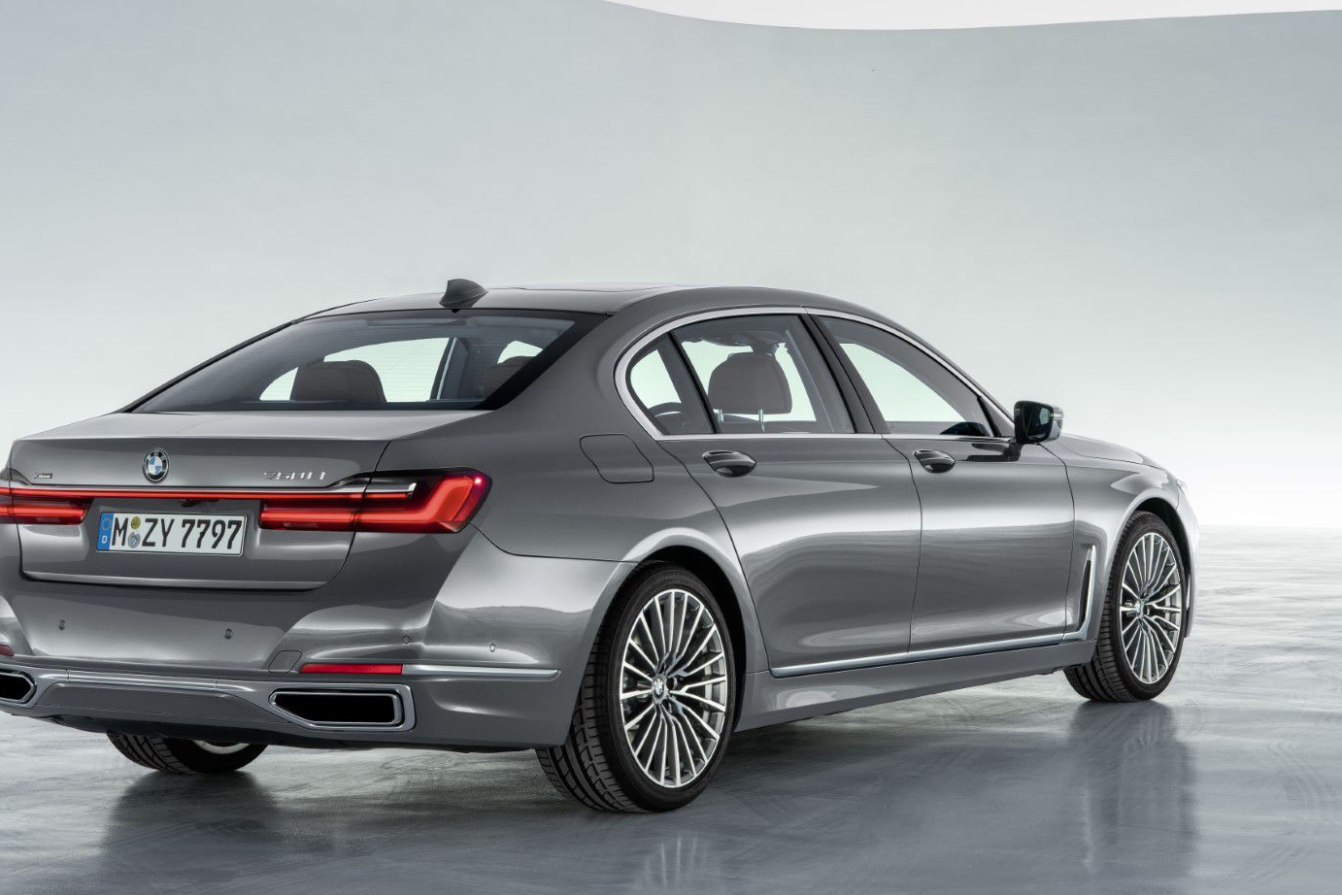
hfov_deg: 24.7
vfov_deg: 16.7
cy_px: 408
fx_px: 3057
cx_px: 564
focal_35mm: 82
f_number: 16
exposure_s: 1/1.43
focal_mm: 70
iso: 200
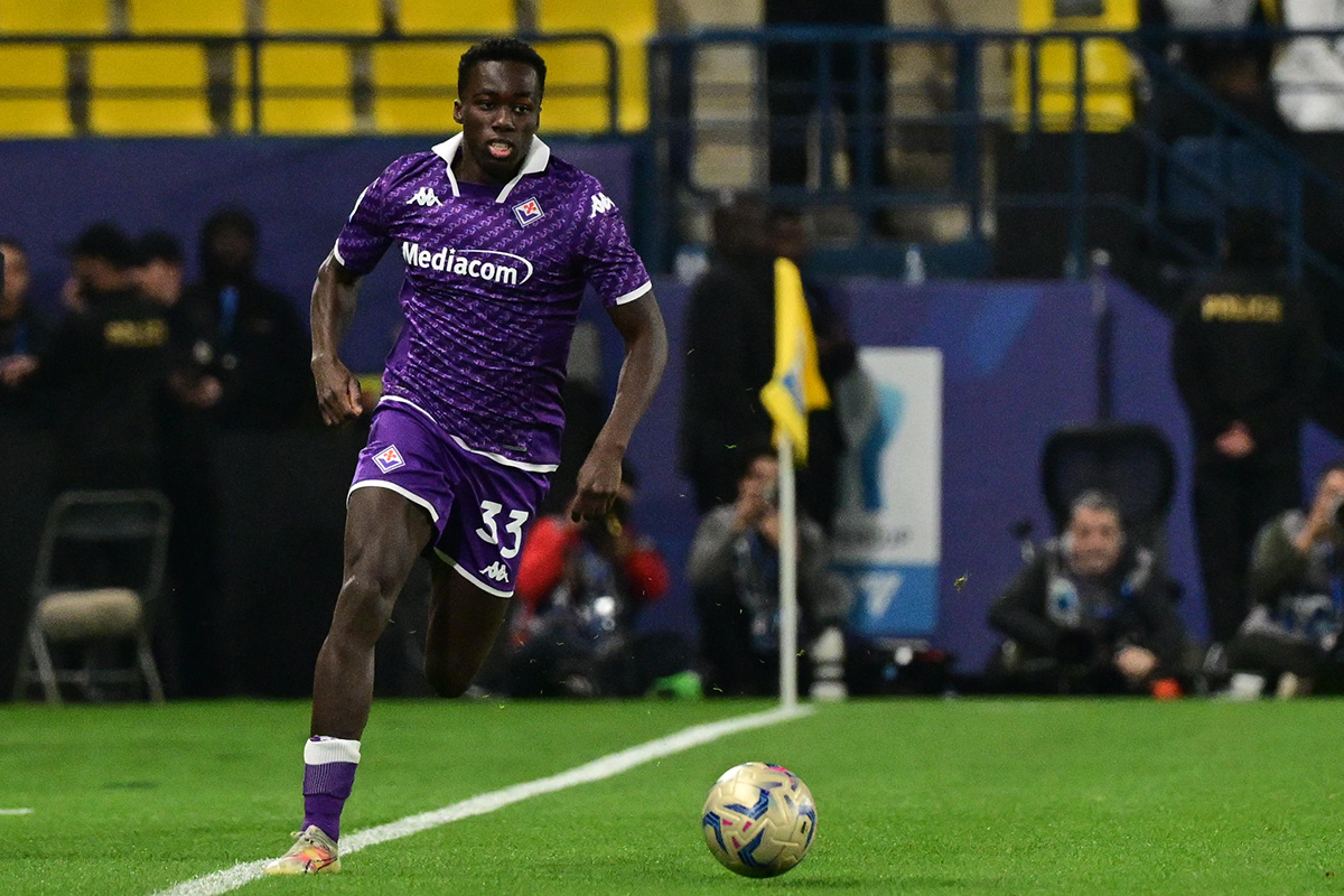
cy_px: 448
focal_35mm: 450
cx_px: 672
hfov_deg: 4.6
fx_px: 16799
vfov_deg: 3.1
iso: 5000
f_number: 4
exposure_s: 1/1600
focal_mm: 300
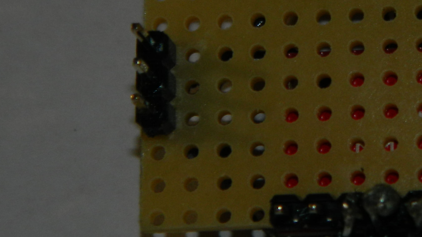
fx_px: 2618
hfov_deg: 9.1
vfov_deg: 5.2
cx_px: 496
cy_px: 10
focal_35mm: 234
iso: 80
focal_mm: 15.1
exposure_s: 1/30
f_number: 11.9
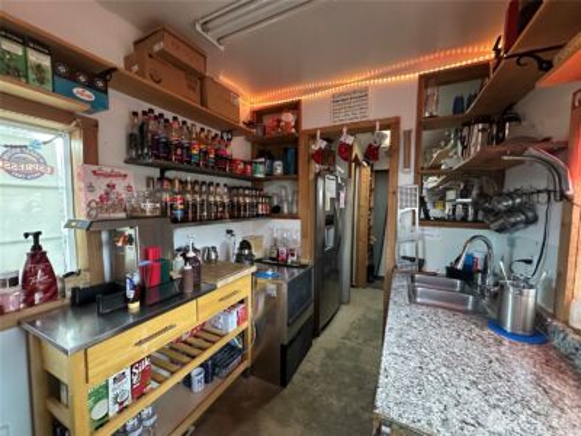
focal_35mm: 14
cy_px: 218
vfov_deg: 85.7
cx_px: 290
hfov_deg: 102.1
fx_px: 235
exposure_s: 1/60
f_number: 2.2
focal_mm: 2.22
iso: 1000
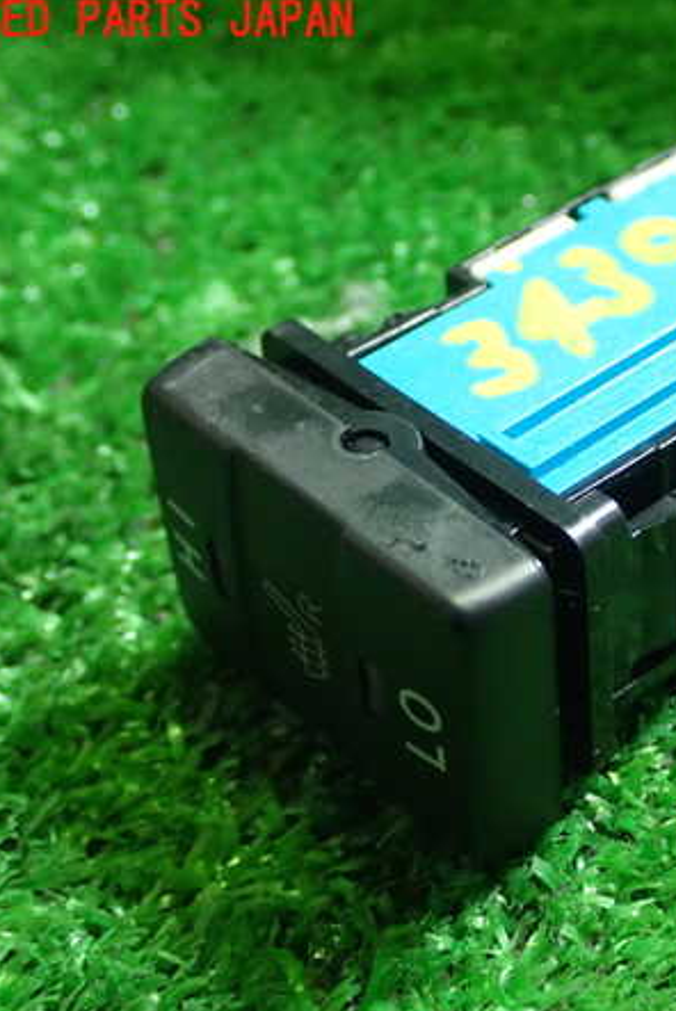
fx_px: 2137
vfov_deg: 26.6
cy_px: 507
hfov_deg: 17.7
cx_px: 623
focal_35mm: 76
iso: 800
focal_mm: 9.65
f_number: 3.3
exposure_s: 1/30
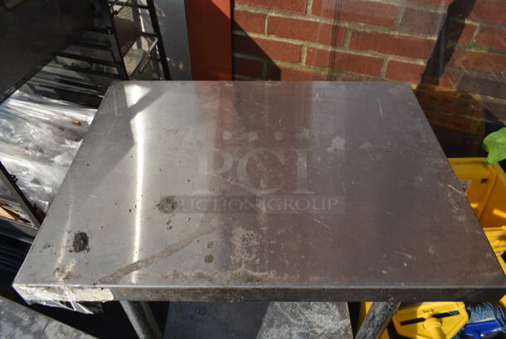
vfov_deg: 48.0
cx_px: 253
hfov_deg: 67.3
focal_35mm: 27
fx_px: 380
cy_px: 170
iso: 100
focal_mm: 18
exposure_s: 1/250
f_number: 8
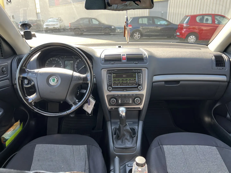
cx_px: 116
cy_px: 86
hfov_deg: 67.3
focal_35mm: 26
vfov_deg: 53.1
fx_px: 174
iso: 32
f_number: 1.5
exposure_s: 1/143
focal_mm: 5.7
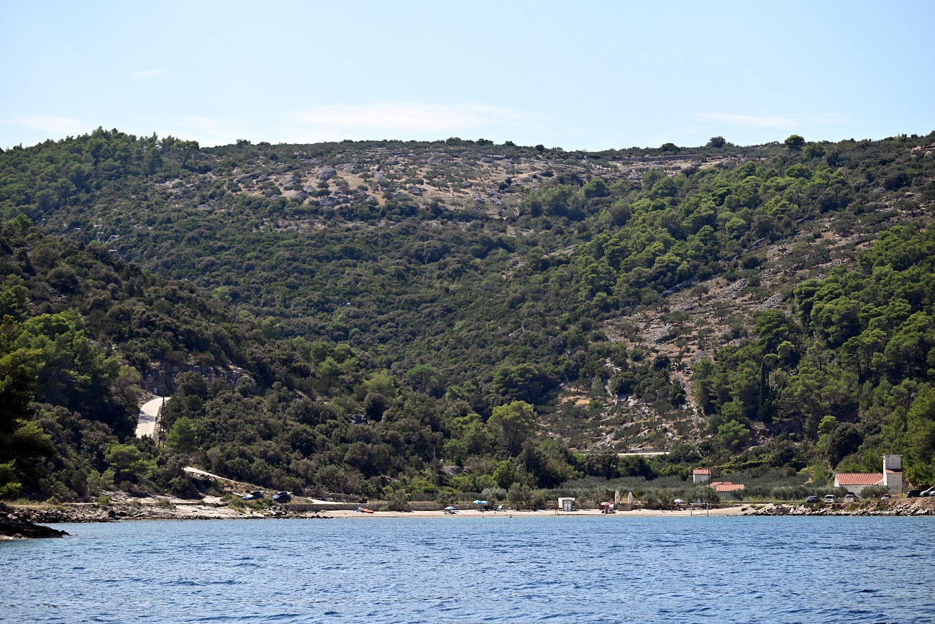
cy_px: 312
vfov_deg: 11.2
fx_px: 3169
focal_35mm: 122
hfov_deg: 16.8
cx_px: 468
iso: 100
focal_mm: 122
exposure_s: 1/500
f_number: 5.6
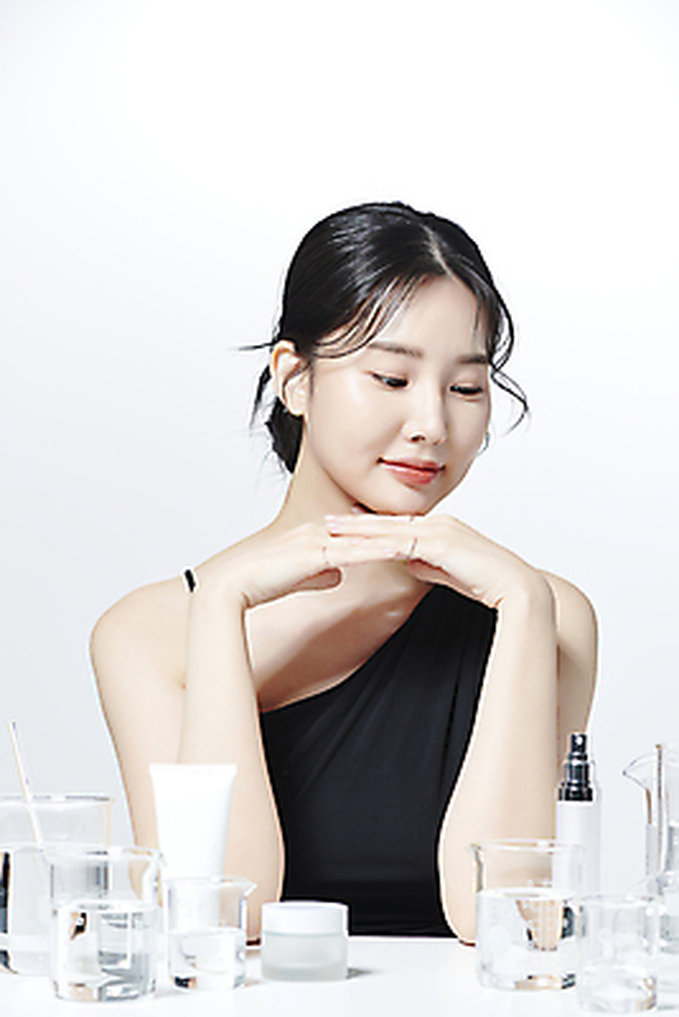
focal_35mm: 105
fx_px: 2968
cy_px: 508
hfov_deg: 13.1
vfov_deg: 19.4
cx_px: 340
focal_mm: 105
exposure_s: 1/125
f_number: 13
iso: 64
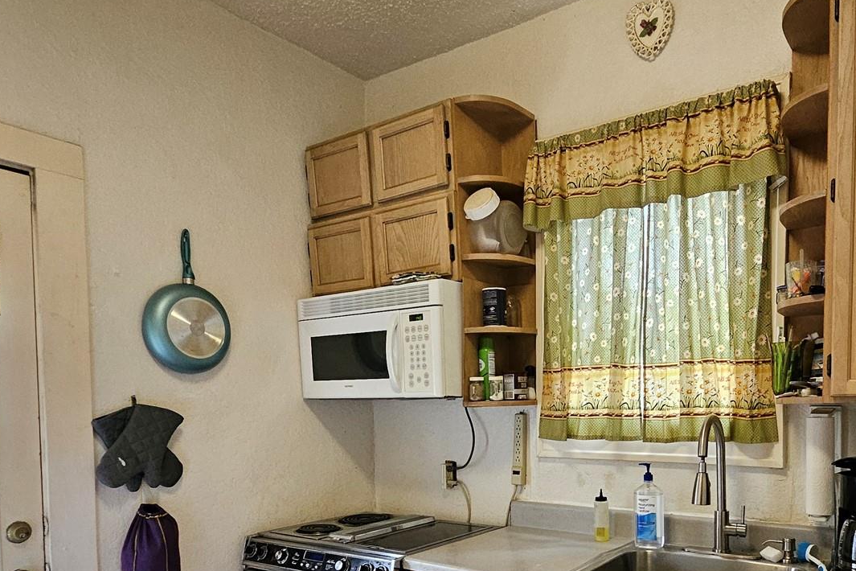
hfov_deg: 68.2
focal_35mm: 26
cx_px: 541
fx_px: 618
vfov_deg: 47.4
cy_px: 440
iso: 250
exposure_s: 1/60
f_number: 2.2
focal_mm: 1.74
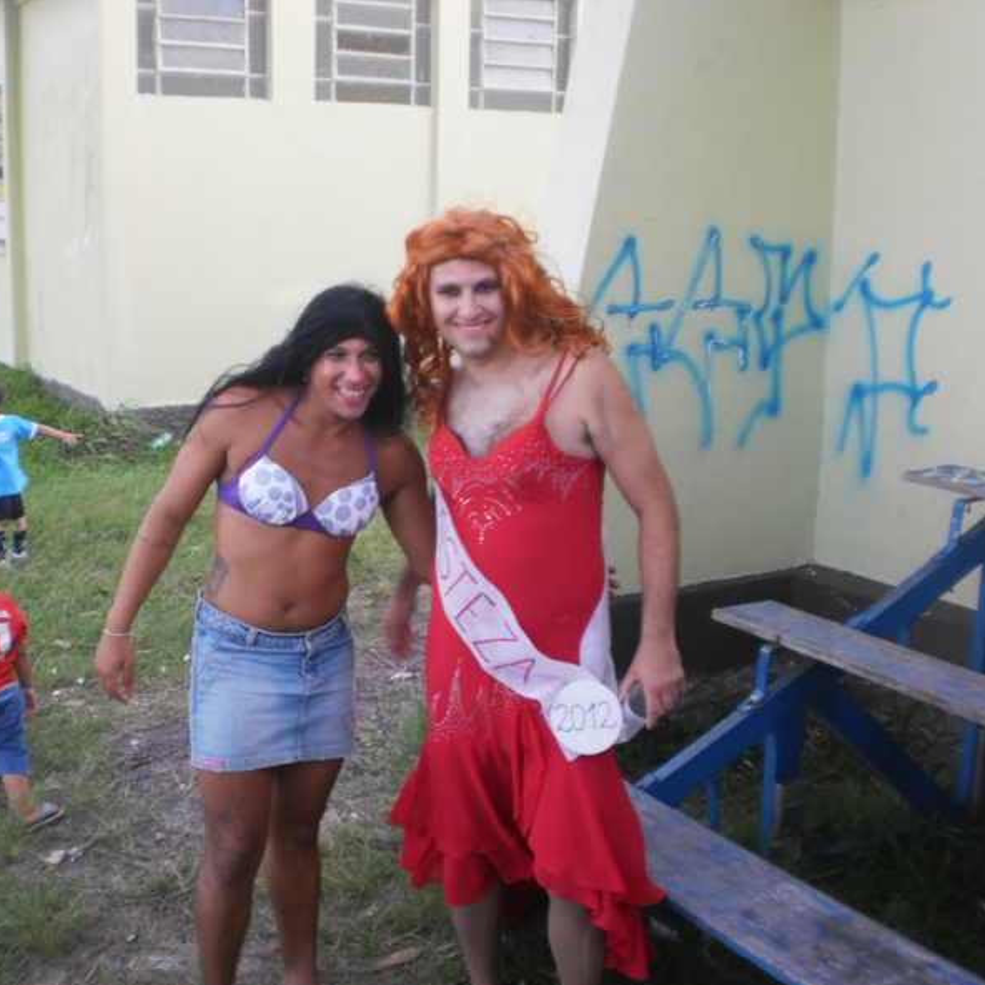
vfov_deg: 39.2
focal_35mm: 43
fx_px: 1384
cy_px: 497
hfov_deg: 39.0
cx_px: 391
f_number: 3.1
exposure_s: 1/60
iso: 100
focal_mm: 6.3
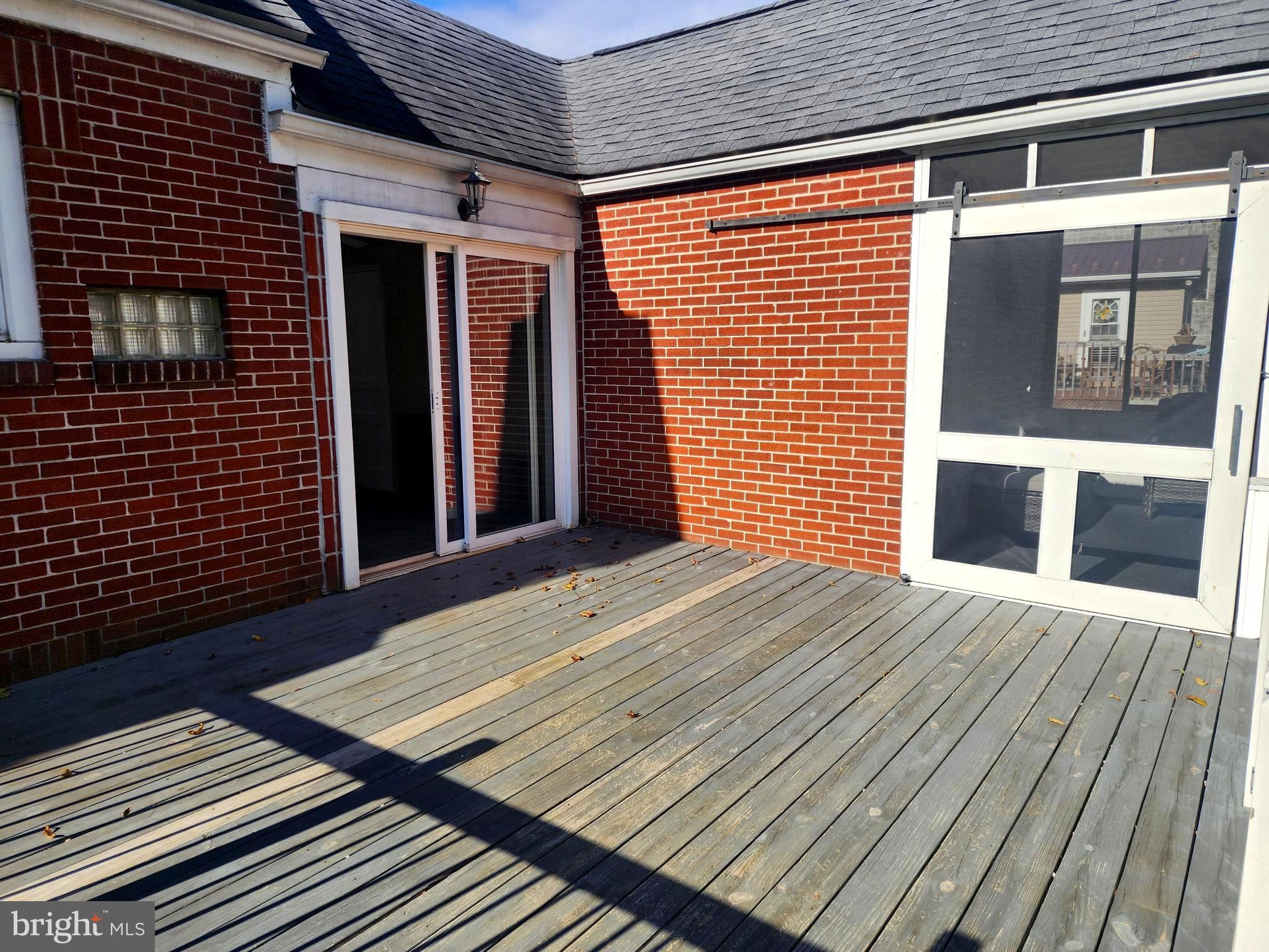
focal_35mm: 23
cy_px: 476
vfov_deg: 58.9
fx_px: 843
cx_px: 634
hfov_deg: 73.9
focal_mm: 6.4
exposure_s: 1/1076
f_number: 1.8
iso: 12
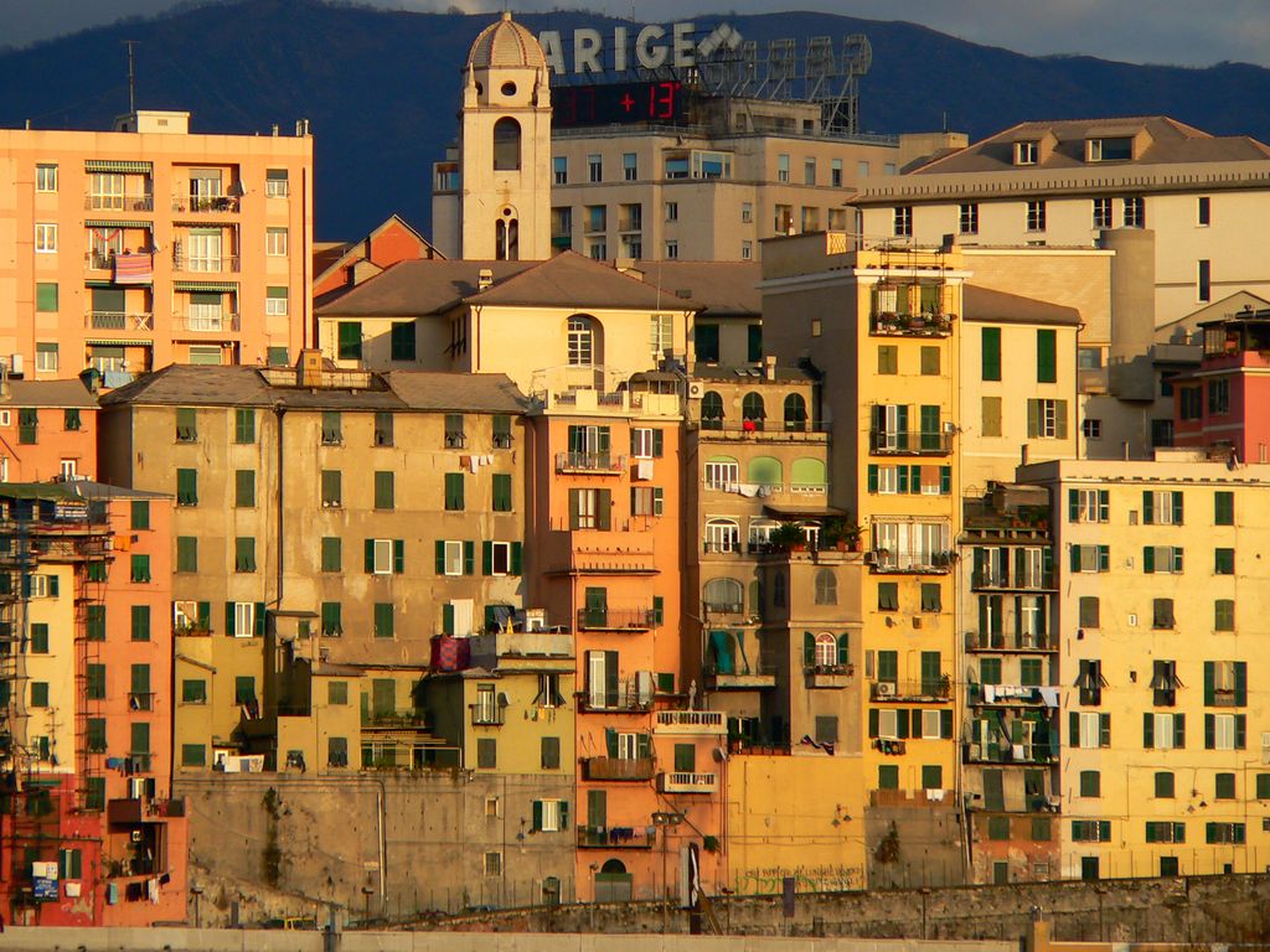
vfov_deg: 3.8
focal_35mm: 396
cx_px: 635
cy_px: 476
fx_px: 14529
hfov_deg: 5.0
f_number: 4
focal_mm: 65.9
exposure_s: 1/500
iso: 80
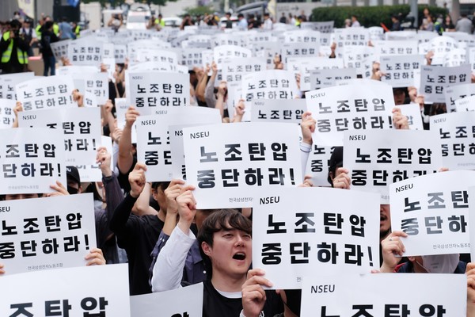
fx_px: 1781
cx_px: 238
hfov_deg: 15.2
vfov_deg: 10.2
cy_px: 158
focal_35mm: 135
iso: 400
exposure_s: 1/250
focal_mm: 90
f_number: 9
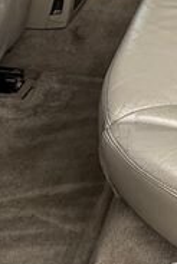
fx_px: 596
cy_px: -59
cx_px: 319
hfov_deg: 14.7
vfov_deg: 22.9
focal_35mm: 81
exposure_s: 1/99
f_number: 2.2
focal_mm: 2.22
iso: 80
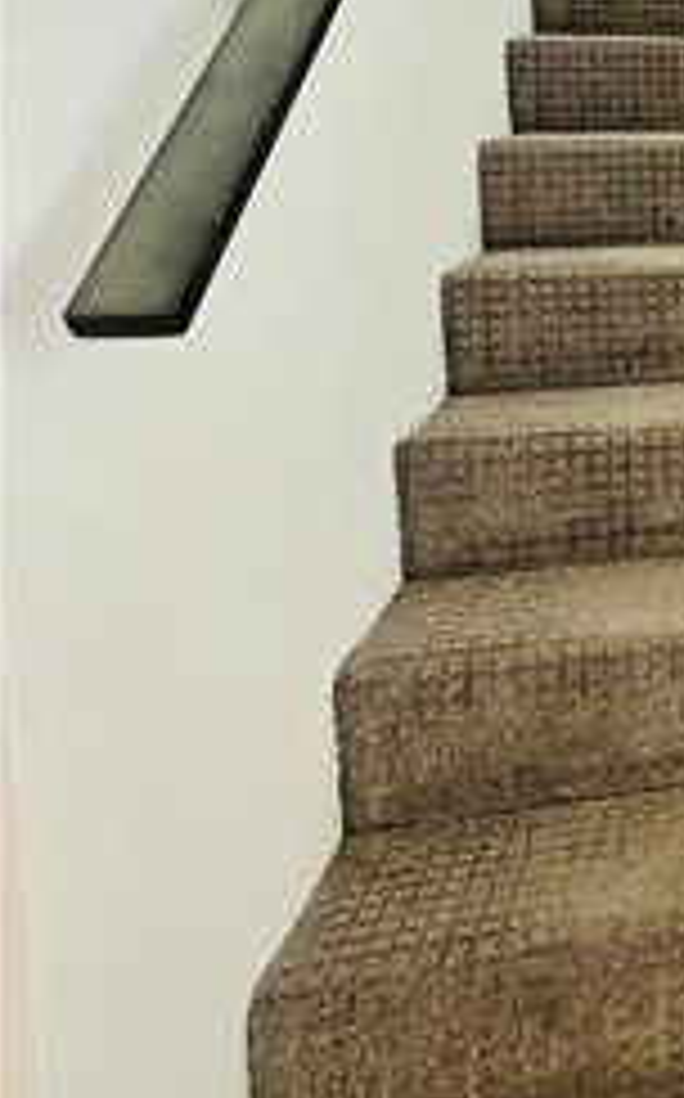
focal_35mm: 39
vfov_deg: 47.5
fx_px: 1166
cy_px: 207
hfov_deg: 24.1
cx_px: 1076
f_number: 2.2
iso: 160
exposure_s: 1/120
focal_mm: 2.22
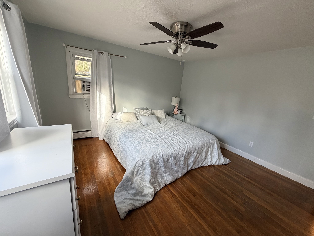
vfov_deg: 85.7
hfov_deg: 102.1
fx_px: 127
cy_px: 118
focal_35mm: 14
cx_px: 157
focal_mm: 2.22
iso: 250
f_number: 2.2
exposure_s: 1/121
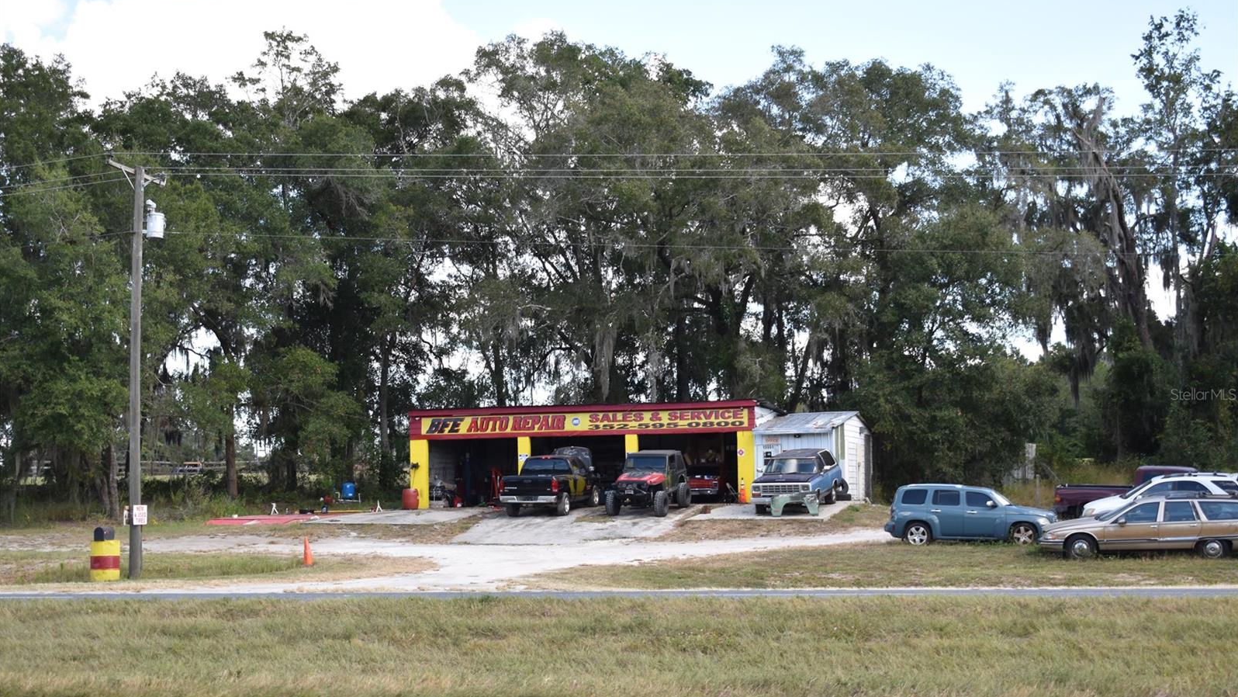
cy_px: 394
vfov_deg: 19.1
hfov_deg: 33.3
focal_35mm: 63
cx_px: 619
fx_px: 2068
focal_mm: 40
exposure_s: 1/250
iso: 200
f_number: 5.6
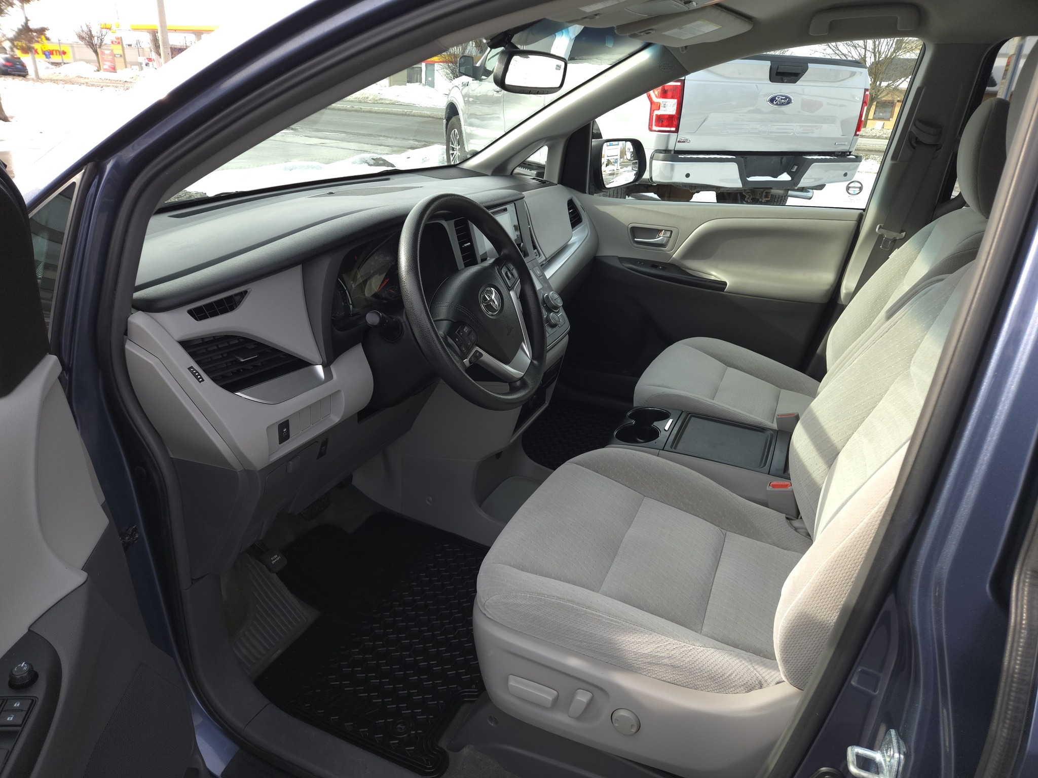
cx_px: 519
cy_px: 389
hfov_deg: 73.9
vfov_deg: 58.9
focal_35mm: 23
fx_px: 690
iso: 50
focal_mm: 5.4
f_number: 1.8
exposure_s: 1/403
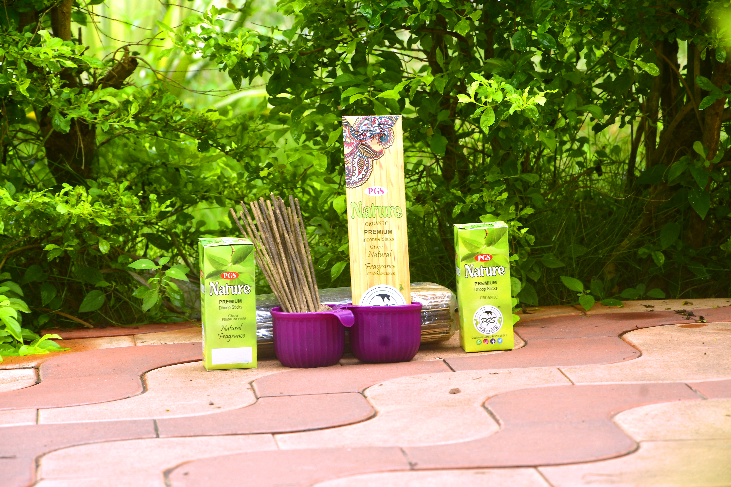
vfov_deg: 8.7
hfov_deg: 13.1
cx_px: 366
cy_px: 244
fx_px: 3188
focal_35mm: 157
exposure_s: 1/125
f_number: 8
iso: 200
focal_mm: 105
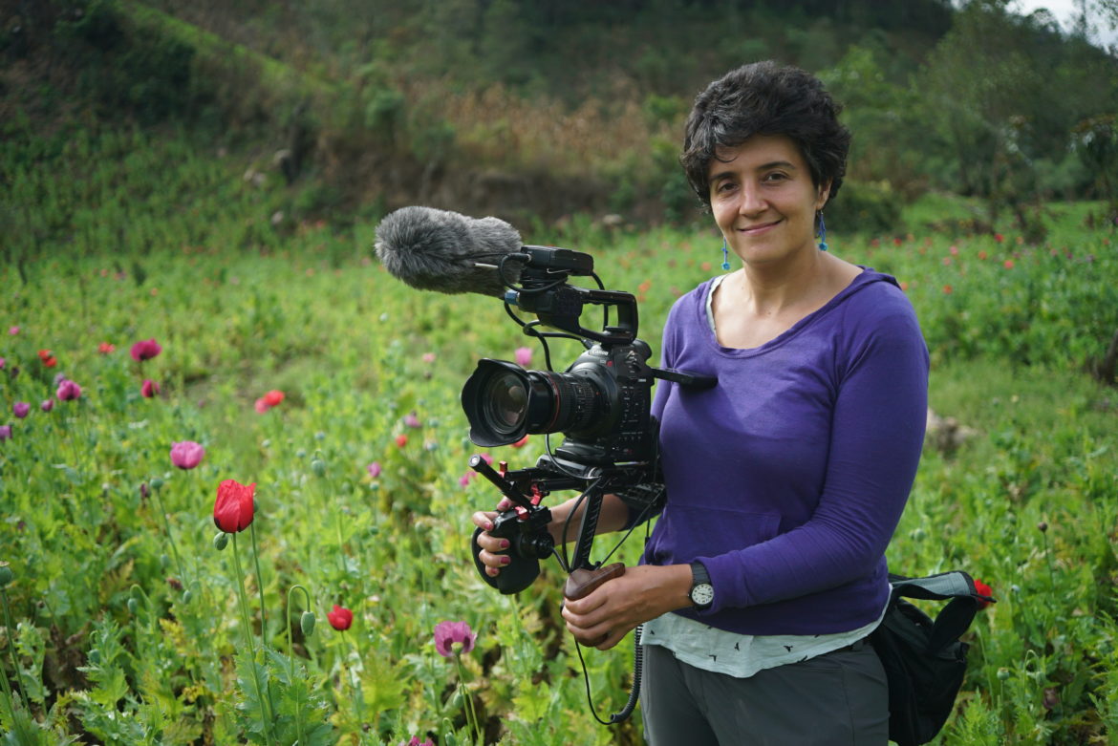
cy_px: 373
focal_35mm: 35
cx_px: 559
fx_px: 1087
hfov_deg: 54.4
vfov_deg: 37.9
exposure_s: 1/1600
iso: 250
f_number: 2.8
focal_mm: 35
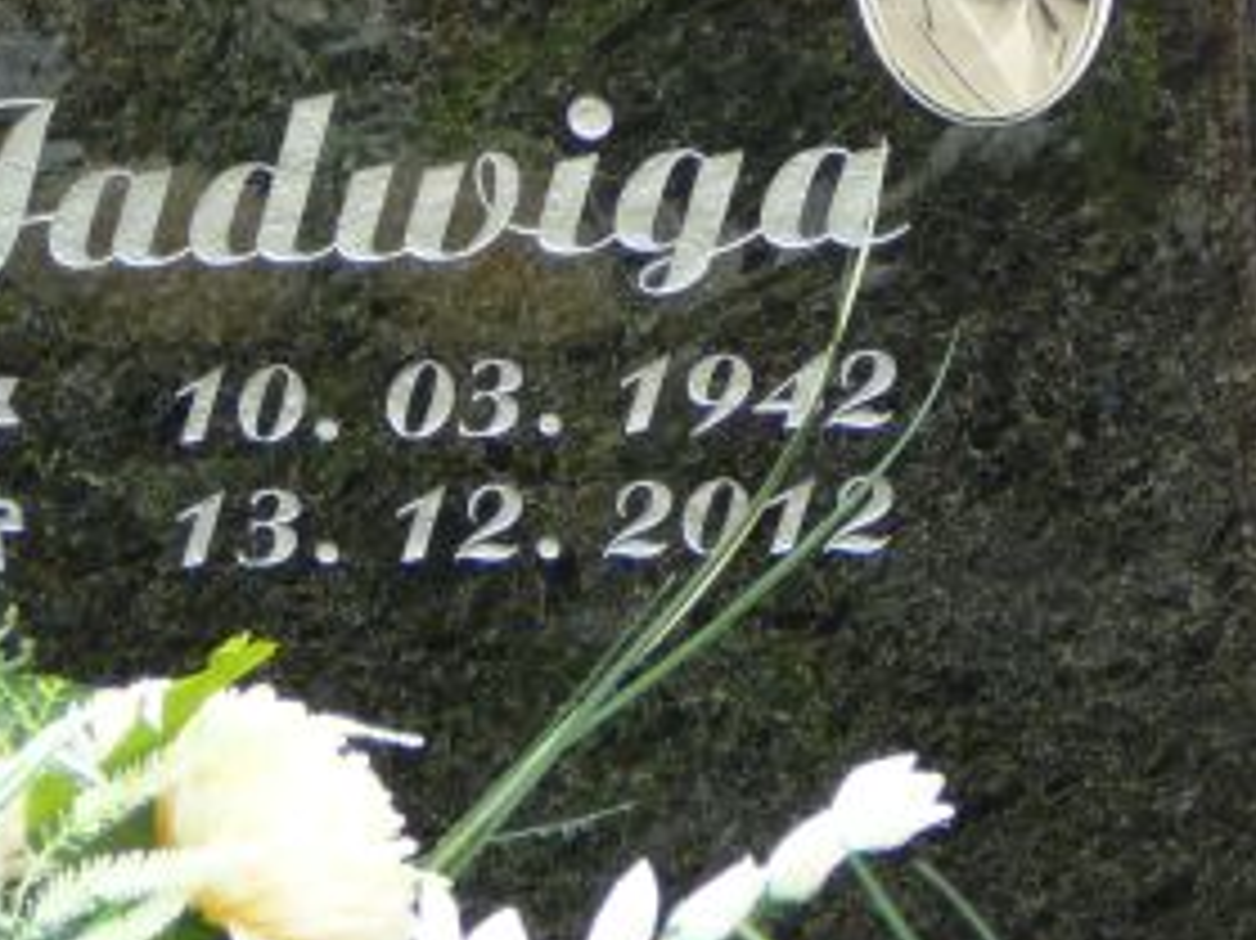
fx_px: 6818
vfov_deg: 7.9
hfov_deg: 10.5
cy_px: 198
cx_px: 401
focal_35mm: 188
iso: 80
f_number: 3.8
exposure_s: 1/100
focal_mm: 12.2
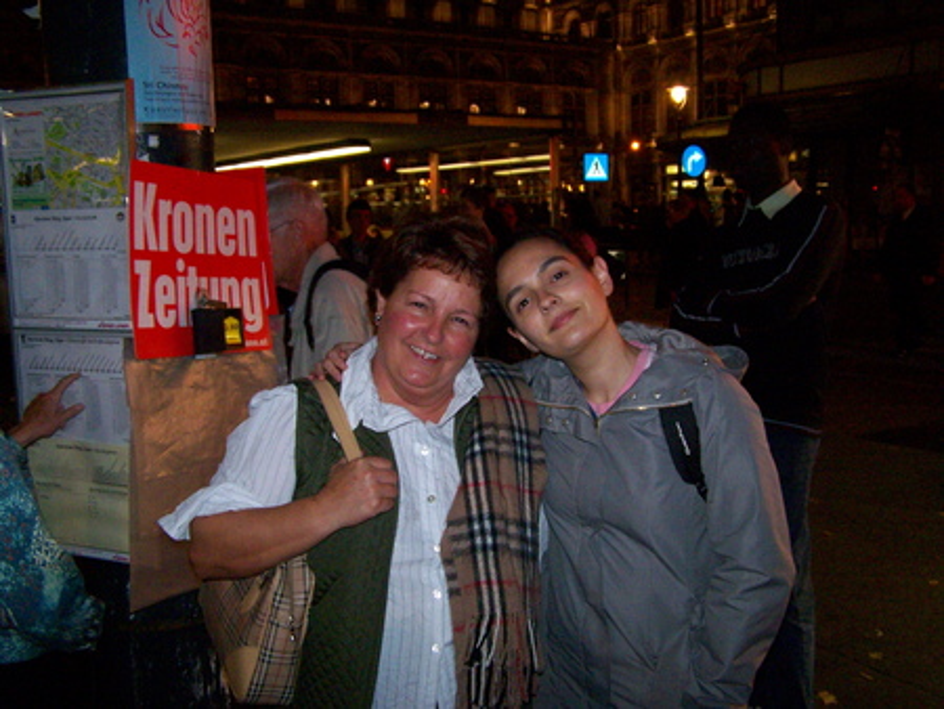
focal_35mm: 38
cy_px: 354
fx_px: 1037
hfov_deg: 49.0
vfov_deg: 37.8
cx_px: 472
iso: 400
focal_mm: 6.3
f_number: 2.8
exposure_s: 1/60
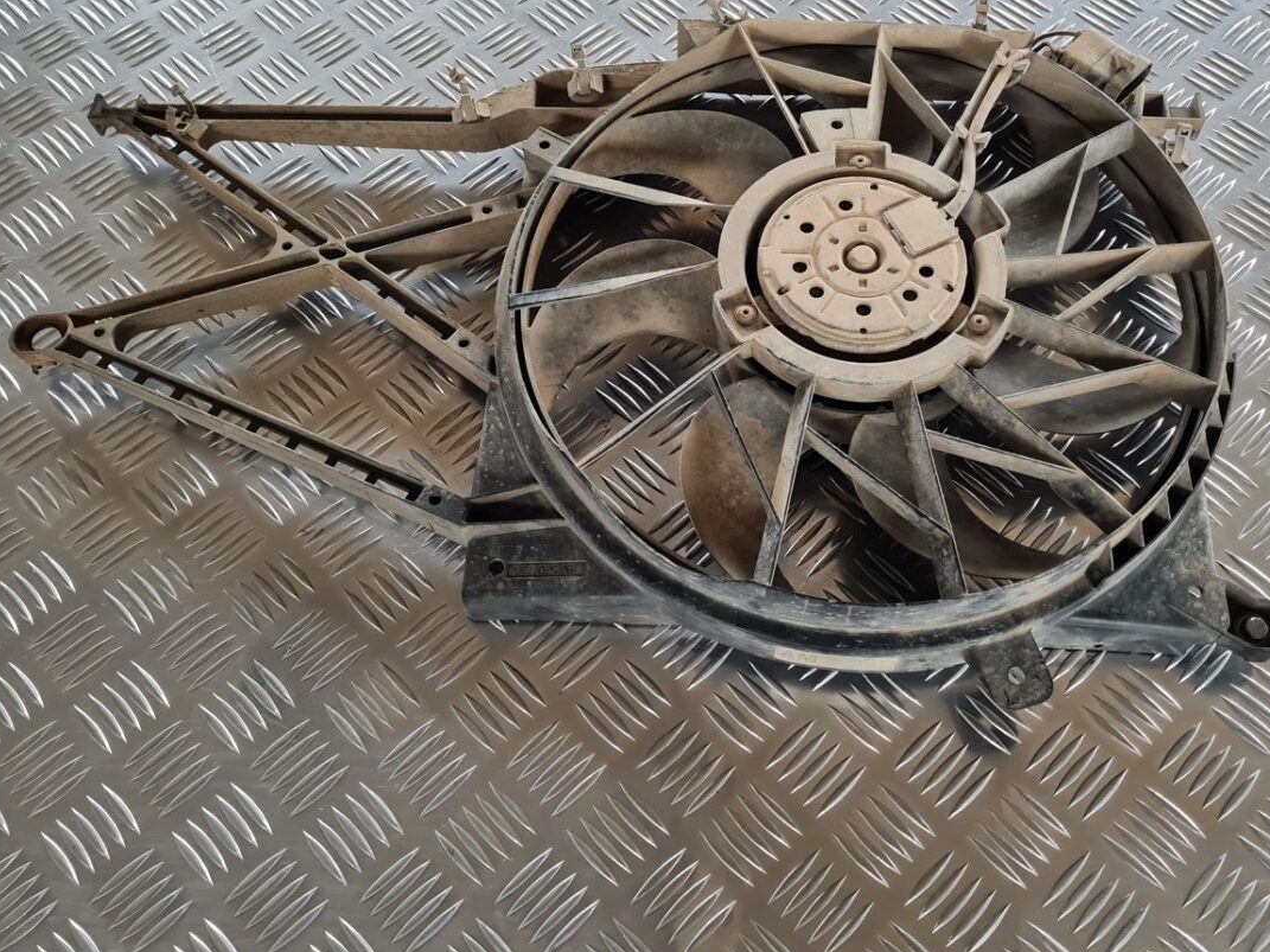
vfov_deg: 41.6
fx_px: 1247
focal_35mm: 34
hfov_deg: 53.8
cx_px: 706
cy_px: 372
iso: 320
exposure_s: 1/100
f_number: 1.8
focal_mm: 5.4
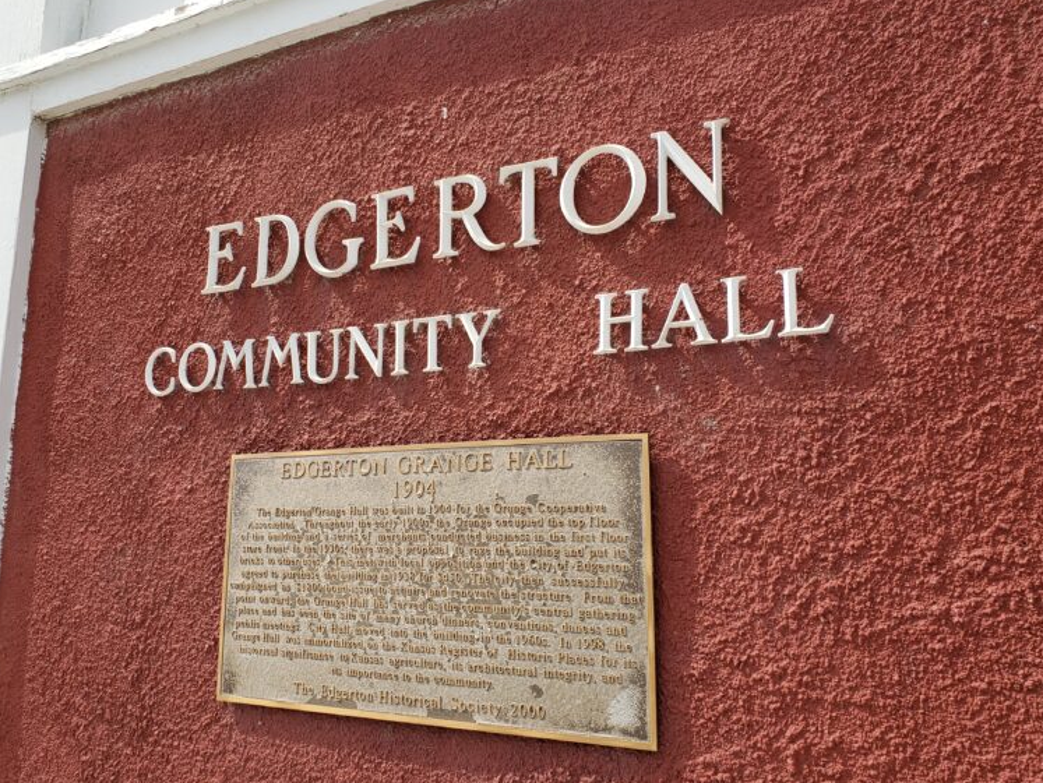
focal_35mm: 30
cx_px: 512
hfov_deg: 59.9
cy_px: 368
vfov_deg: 46.8
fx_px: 904
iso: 50
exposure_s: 1/1458
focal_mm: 4.3
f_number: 2.4
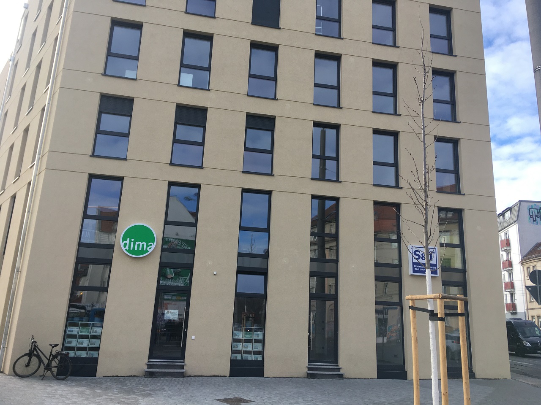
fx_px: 453
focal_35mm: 29
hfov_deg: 61.7
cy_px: 202
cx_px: 270
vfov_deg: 48.2
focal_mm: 4.15
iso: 25
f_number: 2.2
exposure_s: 1/513
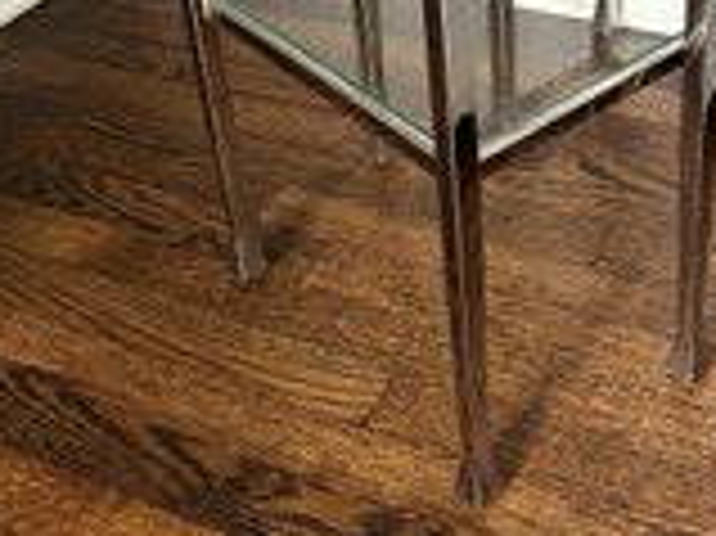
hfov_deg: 34.1
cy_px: -34
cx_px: 466
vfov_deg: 24.5
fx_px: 1157
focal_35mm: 56
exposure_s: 1/60
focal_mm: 5.7
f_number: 1.5
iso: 160
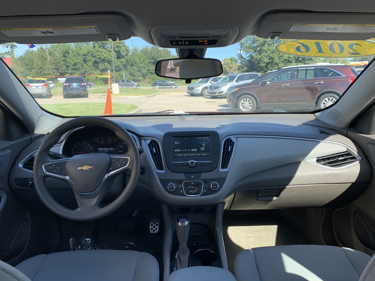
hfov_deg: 67.3
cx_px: 188
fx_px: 282
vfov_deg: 53.1
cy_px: 140
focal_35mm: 26
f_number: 1.8
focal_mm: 4.25
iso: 25
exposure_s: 1/332
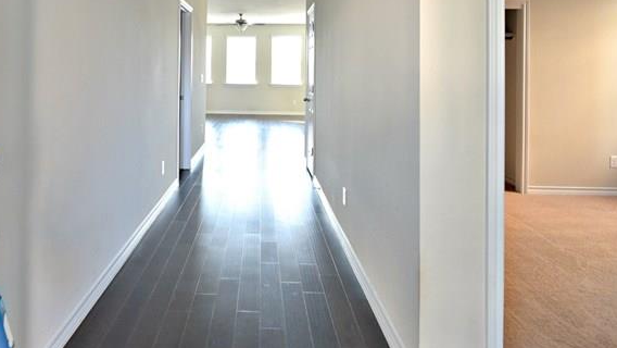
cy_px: 67
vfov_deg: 39.8
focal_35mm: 28
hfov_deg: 66.8
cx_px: 228
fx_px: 458
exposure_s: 1/60
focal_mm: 14
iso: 800
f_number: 4
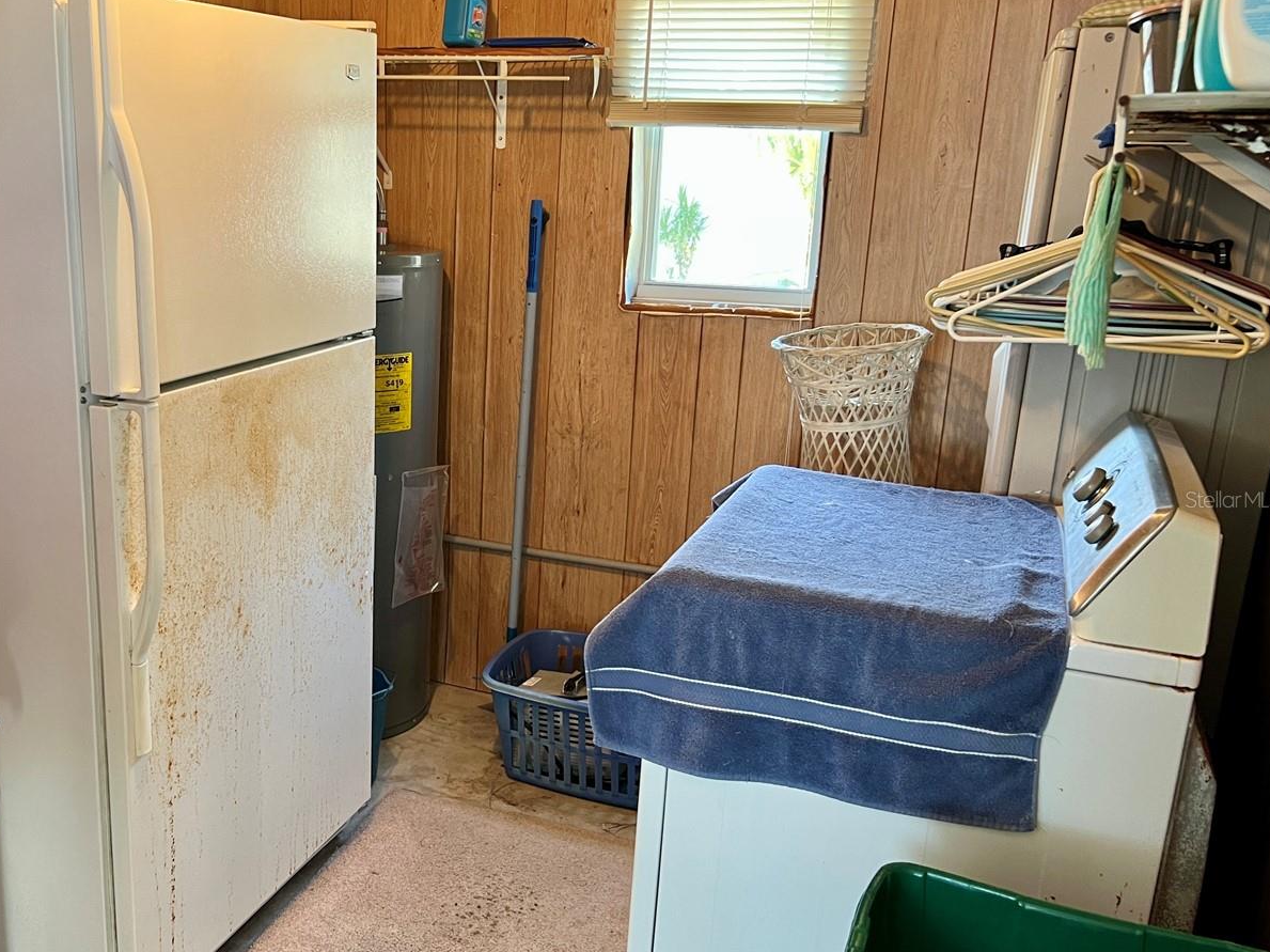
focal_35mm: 35
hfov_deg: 51.7
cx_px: 432
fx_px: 1284
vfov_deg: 40.7
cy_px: 499
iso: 125
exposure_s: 1/60
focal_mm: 5.7
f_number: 1.5
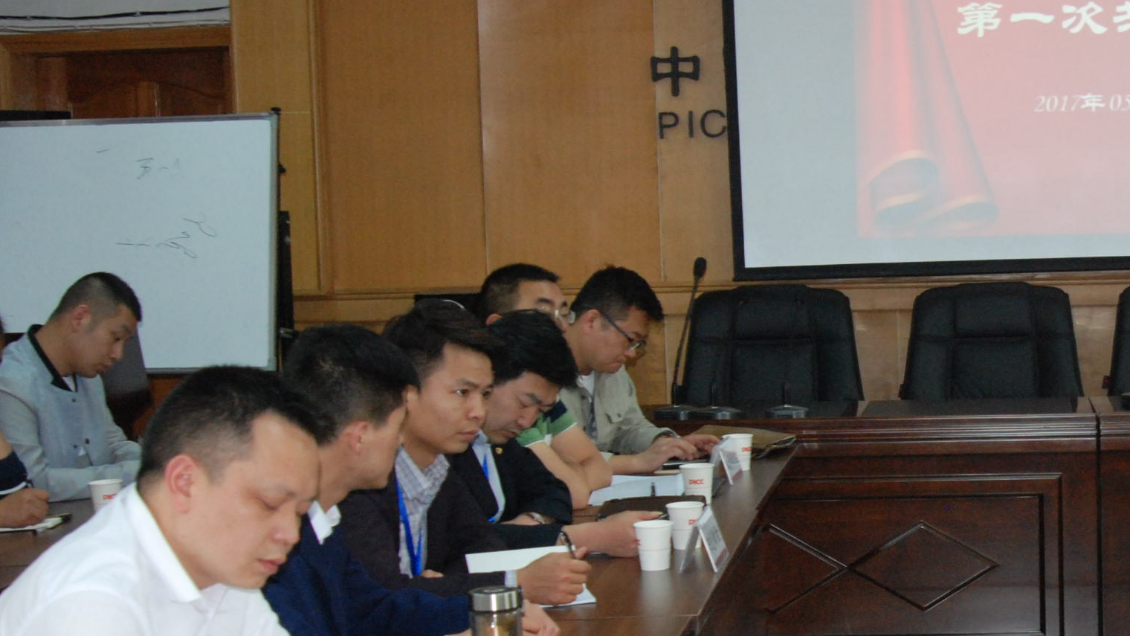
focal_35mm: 72
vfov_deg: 16.7
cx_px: 1043
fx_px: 2157
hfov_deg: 28.1
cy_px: 463
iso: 1000
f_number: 5
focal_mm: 24
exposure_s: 1/60
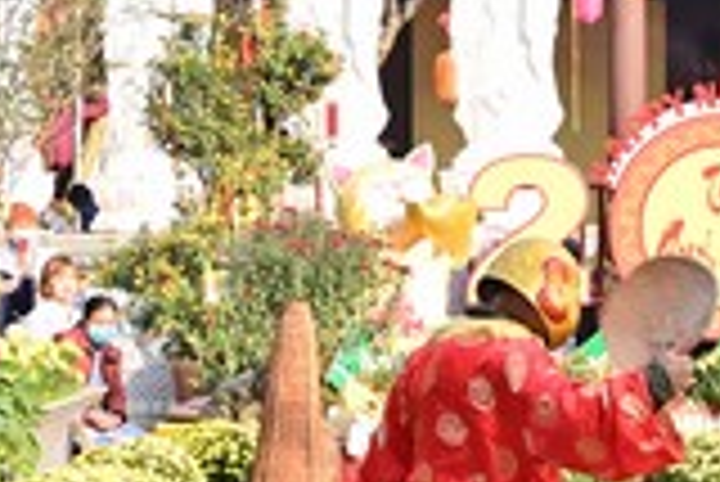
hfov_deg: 13.0
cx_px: 850
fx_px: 3083
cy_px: 59
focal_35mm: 154
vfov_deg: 8.9
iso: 125
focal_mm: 38
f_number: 5.6
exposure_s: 1/125
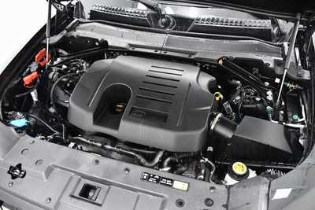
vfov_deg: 48.0
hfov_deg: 67.4
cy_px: 105
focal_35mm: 27
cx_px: 158
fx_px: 236
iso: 4500
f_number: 3.5
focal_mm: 18
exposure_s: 1/60
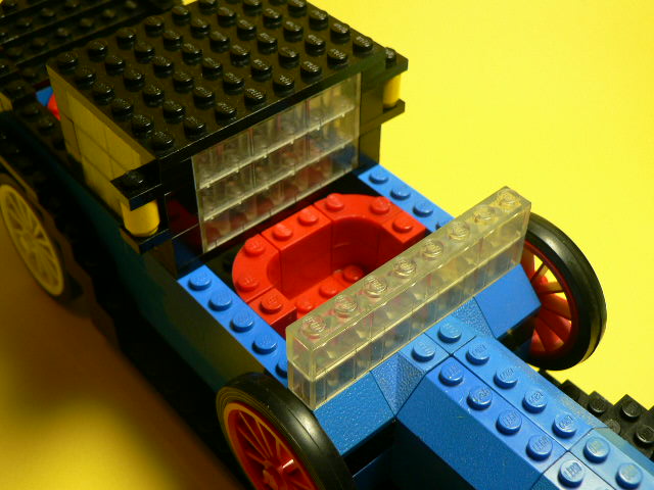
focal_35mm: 49
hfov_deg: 38.9
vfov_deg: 29.7
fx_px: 926
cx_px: 327
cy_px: 245
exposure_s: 1/40
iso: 100
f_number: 2.8
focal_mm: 8.1
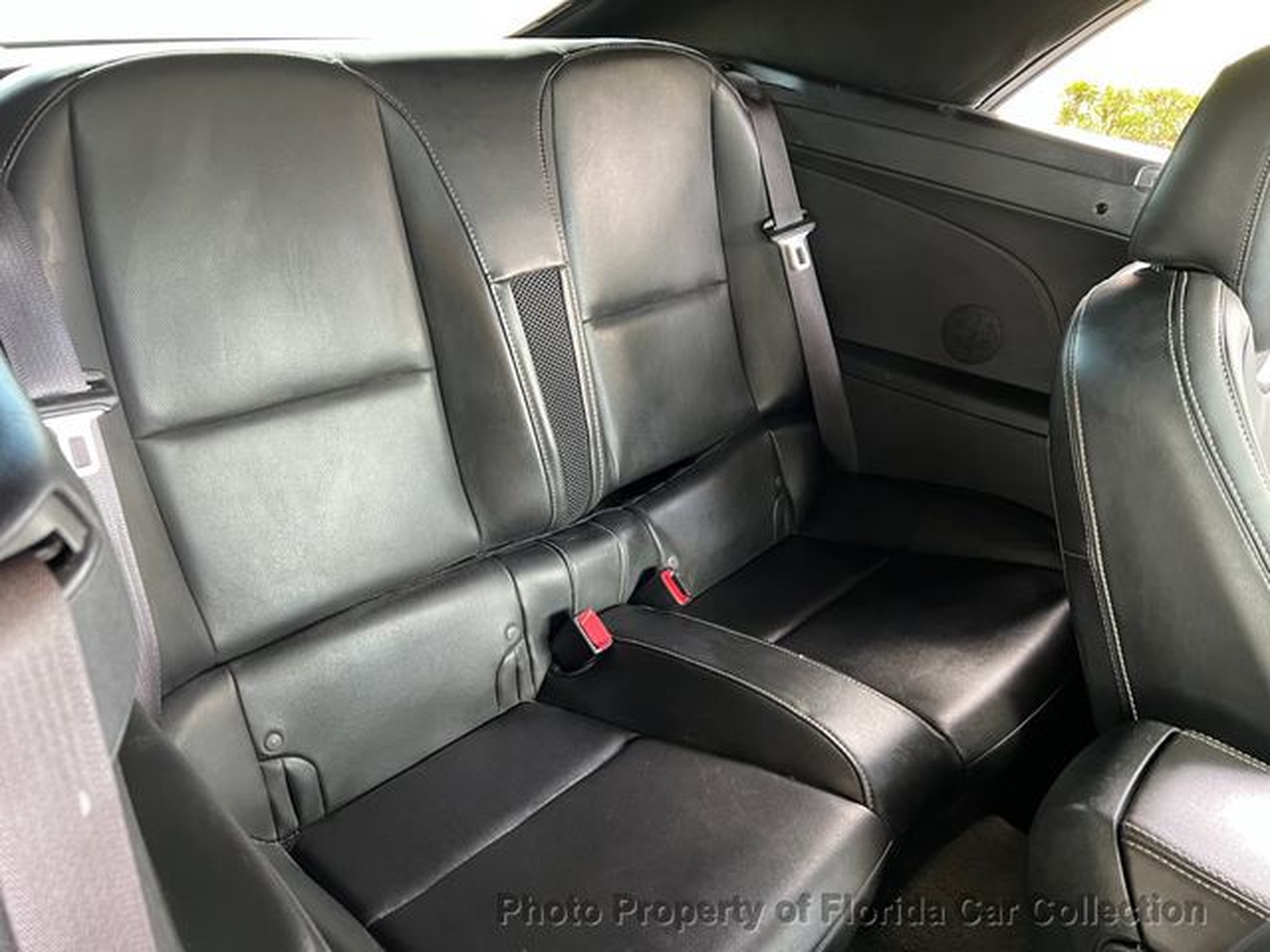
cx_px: 635
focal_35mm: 26
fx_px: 954
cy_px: 476
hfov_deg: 67.3
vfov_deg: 53.1
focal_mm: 5.7
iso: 250
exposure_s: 1/60
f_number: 1.5
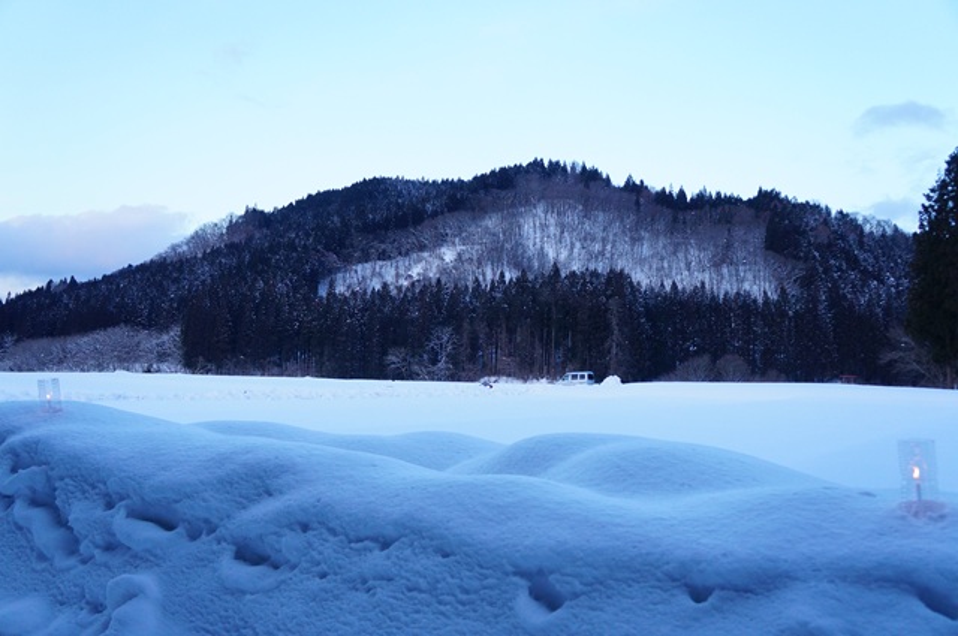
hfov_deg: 57.3
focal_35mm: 33
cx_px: 479
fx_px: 877
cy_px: 318
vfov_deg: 39.9
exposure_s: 1/500
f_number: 4.5
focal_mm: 22
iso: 800
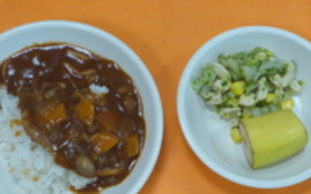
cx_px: 138
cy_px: 135
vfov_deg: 18.5
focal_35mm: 70
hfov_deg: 29.4
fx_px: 593
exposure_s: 1/60
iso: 400
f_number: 3.9
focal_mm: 6.4
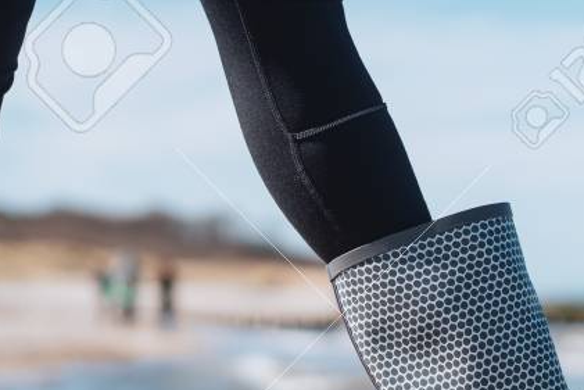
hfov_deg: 12.1
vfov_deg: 8.0
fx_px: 2759
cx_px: 341
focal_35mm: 170
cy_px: 511
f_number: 2.5
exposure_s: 1/3200
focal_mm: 55
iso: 100
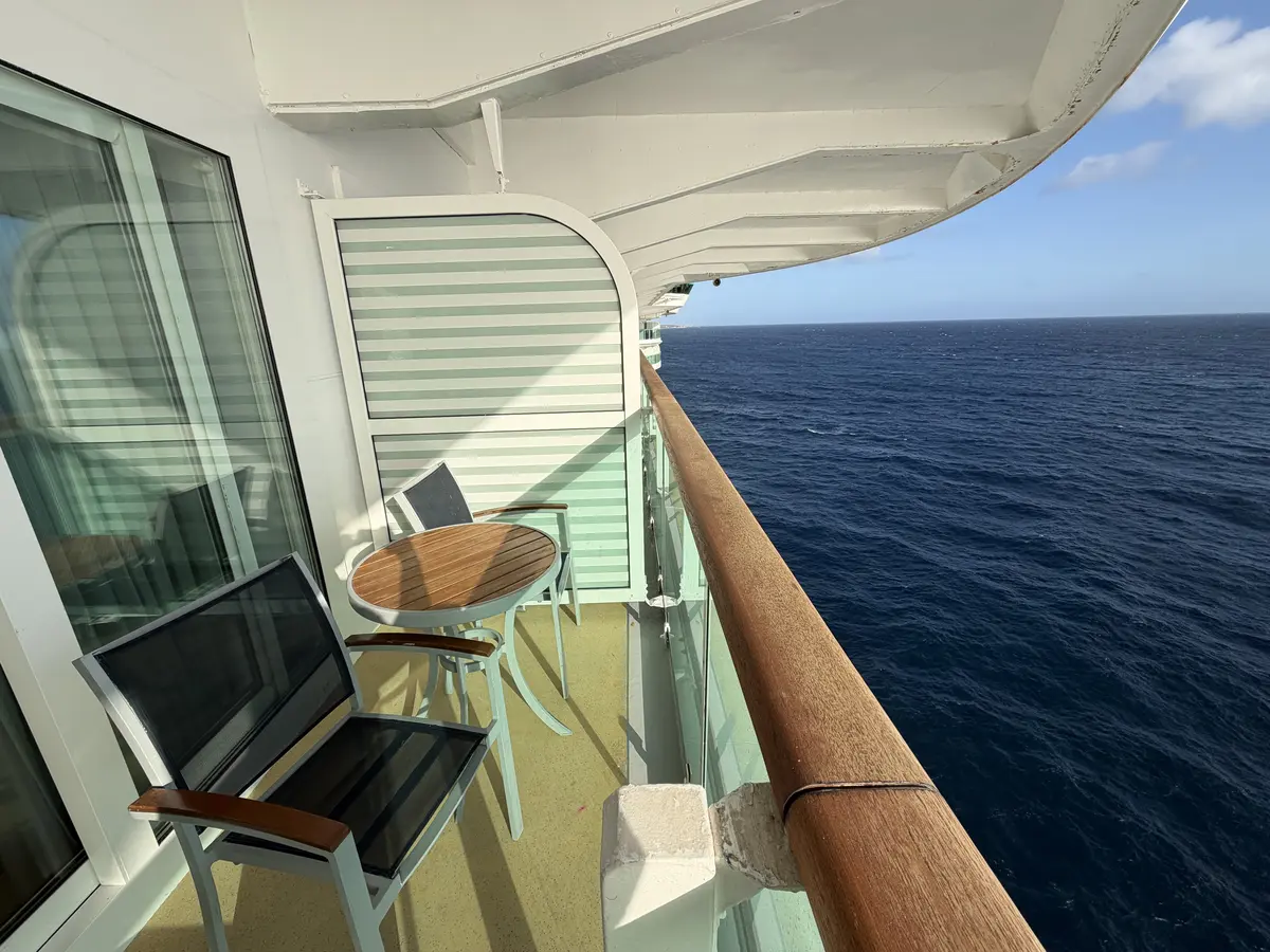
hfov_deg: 102.1
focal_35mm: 14
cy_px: 476
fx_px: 514
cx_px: 635
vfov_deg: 85.7
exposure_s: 1/770
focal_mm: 2.22
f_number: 2.2
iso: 25
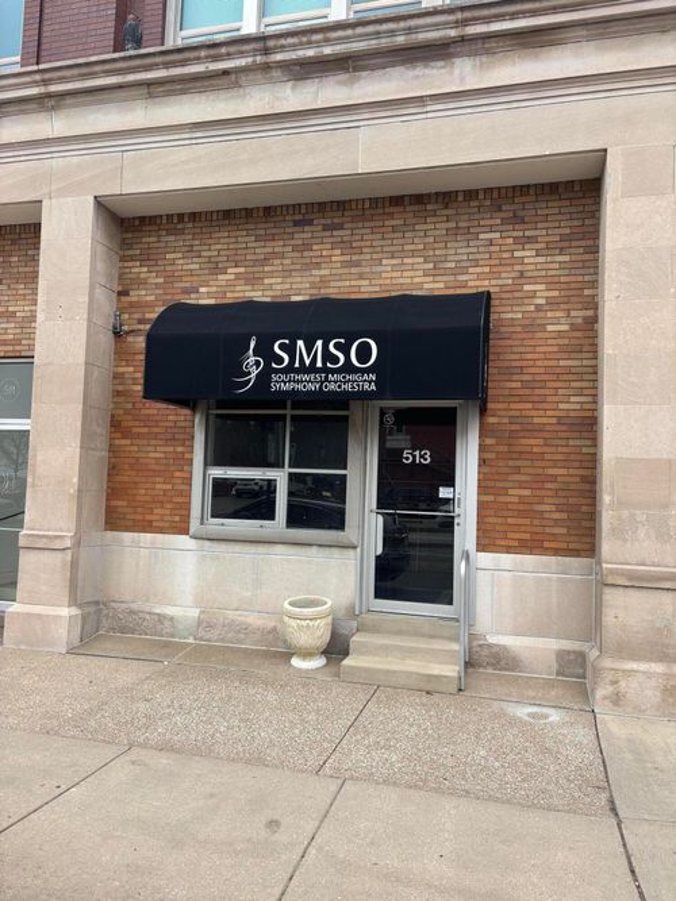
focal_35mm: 26
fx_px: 677
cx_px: 338
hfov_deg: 53.0
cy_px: 450
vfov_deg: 67.3
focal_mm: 5.96
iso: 50
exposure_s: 1/702
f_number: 1.6
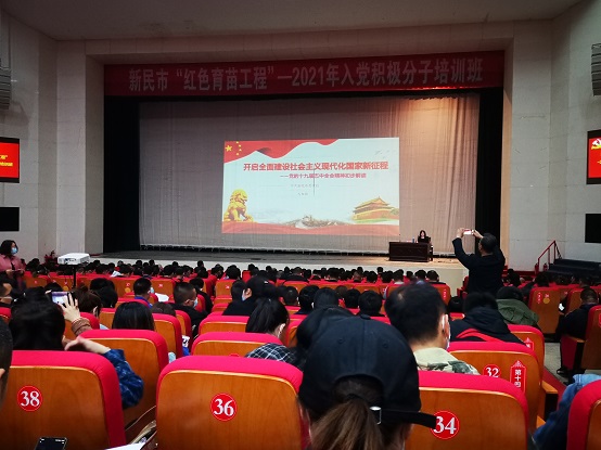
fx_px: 503
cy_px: 225
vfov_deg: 48.2
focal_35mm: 29
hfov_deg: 61.7
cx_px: 300
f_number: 1.8
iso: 400
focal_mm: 3.95
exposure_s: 1/25
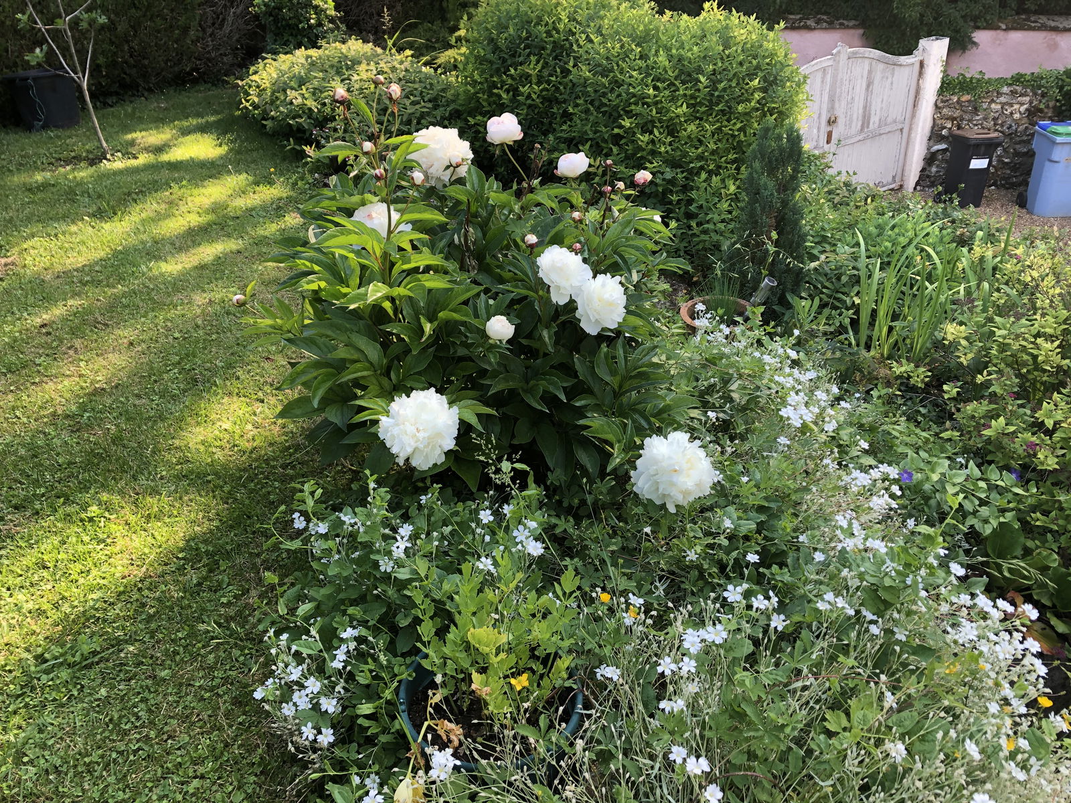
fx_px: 866
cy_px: 402
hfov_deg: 63.4
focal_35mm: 28
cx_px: 536
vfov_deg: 49.7
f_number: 1.8
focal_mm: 3.99
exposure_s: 1/120
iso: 25
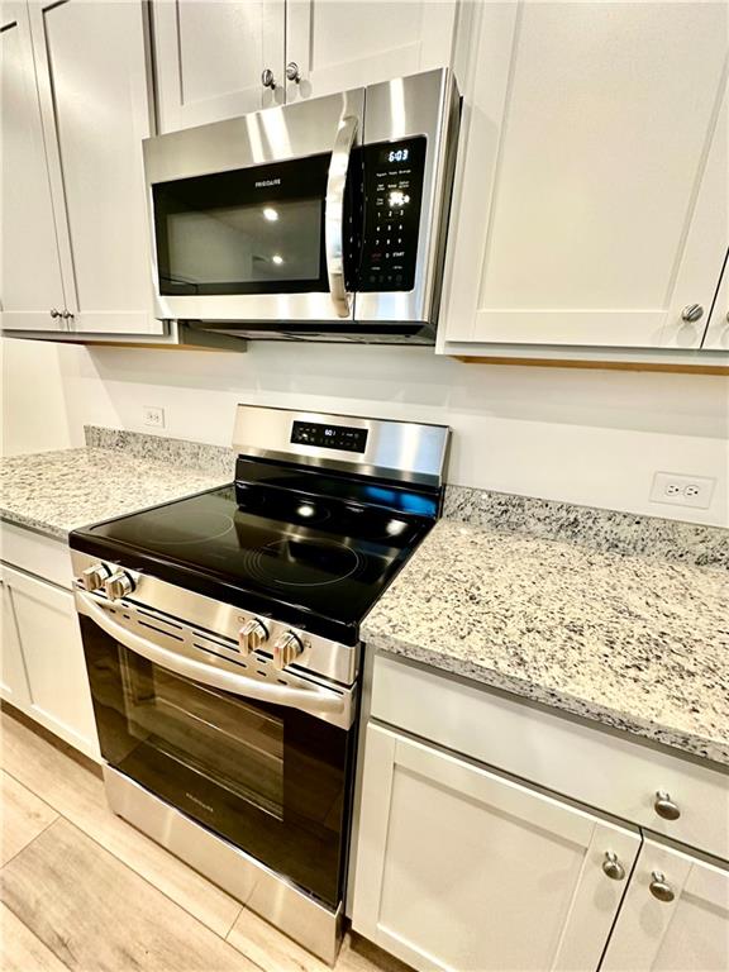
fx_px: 393
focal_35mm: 14
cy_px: 486
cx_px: 364
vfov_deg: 102.1
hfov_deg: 85.7
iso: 320
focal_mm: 2.22
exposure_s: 1/60
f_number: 2.2
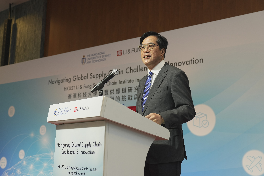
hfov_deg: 40.3
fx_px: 359
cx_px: 124
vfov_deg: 27.5
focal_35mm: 49
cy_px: 91
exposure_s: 1/125
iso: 640
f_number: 4
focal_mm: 45
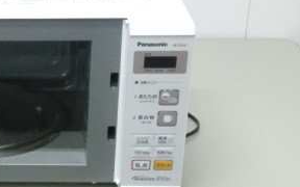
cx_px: 1
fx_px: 867
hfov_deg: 19.1
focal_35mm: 106
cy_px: 128
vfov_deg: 12.3
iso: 800
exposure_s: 1/40
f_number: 4.3
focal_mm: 8.2
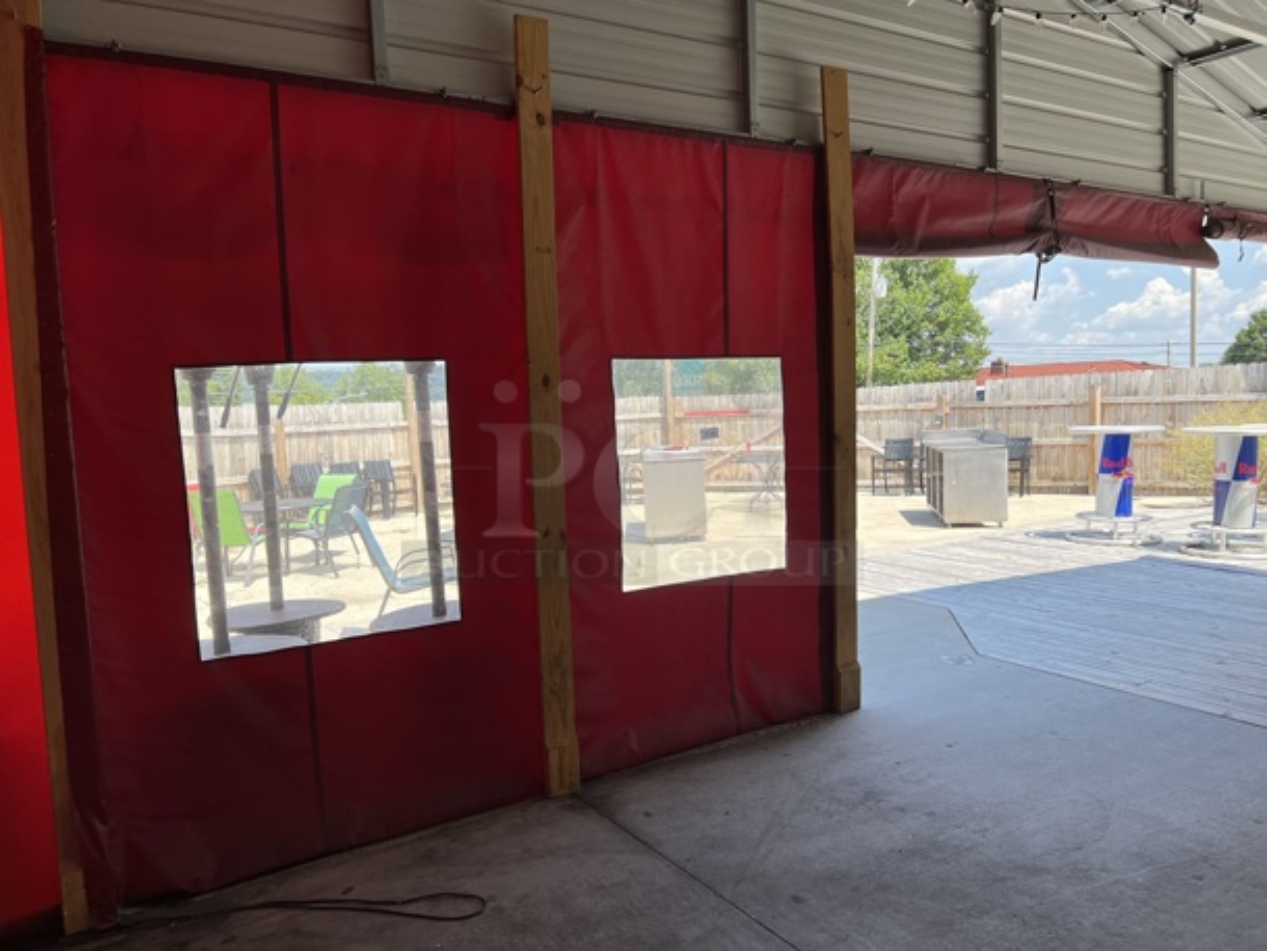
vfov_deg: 53.1
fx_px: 952
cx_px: 634
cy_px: 476
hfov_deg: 67.3
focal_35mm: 26
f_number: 1.5
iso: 50
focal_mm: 5.7
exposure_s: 1/1100
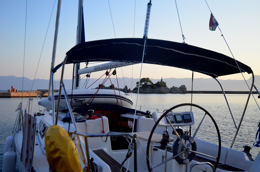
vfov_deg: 36.7
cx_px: 130
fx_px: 259
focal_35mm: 36
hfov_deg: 53.2
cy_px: 86
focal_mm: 24
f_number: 4
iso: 3200
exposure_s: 1/8000
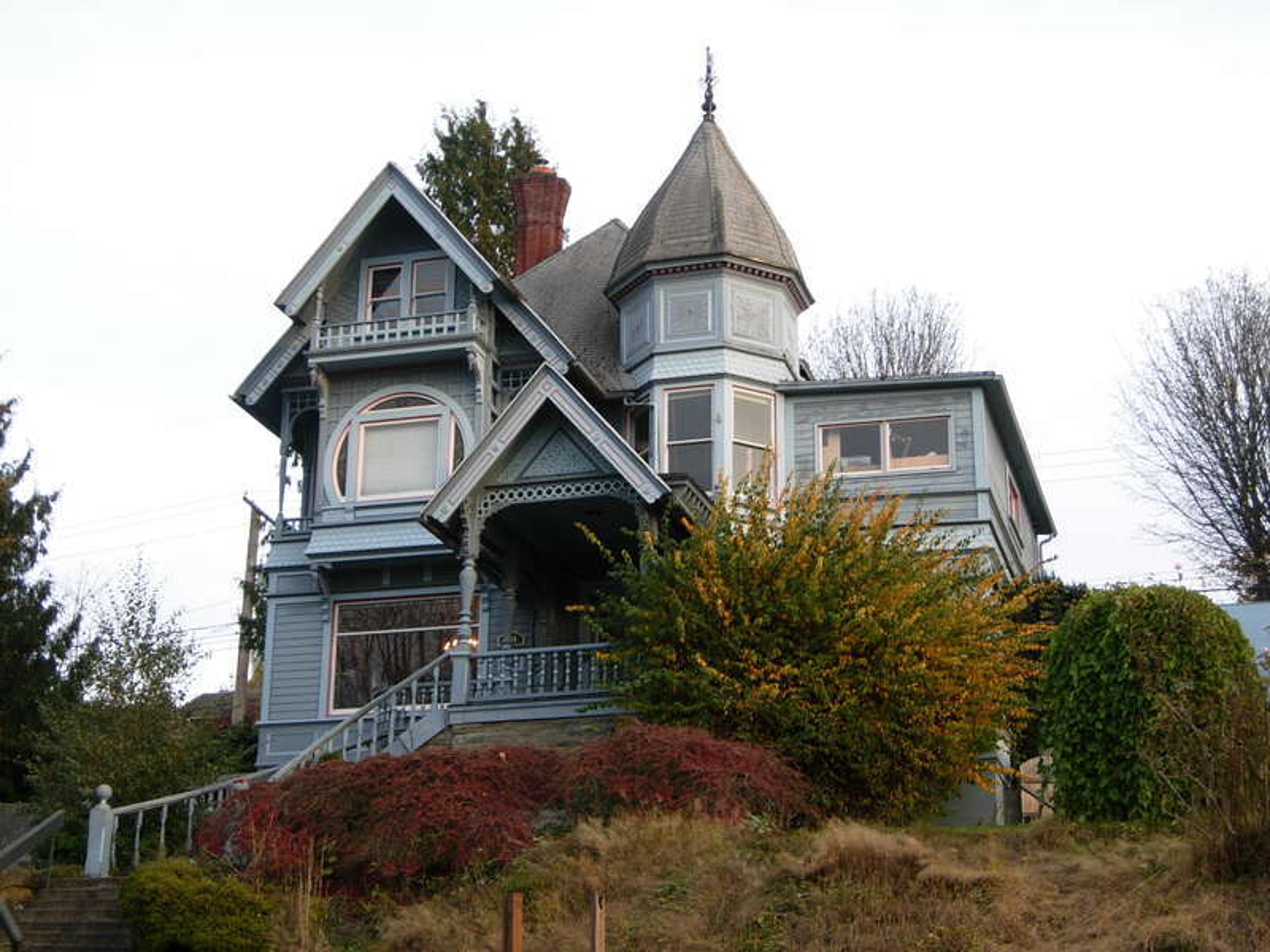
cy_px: 476
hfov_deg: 31.2
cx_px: 635
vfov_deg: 23.7
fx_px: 2275
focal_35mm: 62
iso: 50
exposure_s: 1/49.3
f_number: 3.5
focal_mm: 12.9
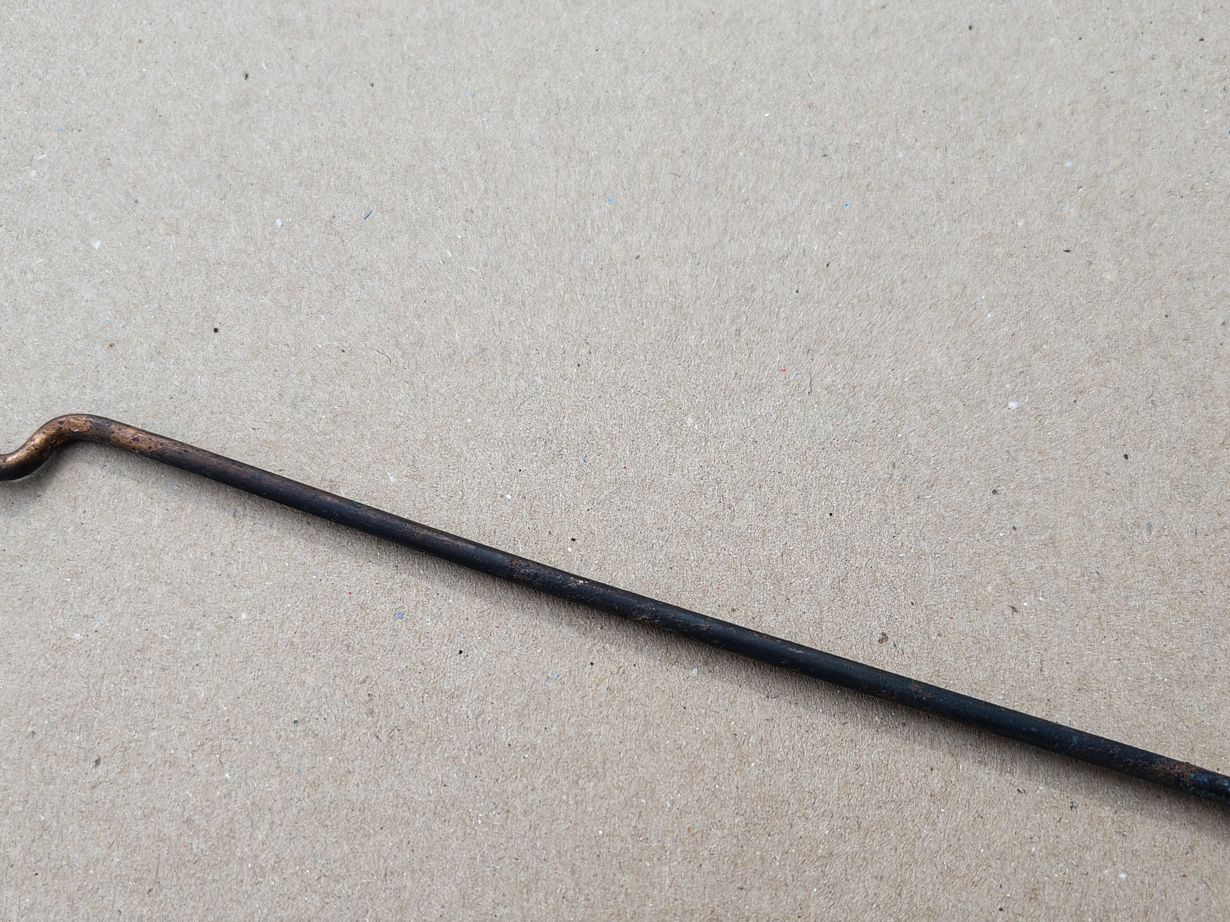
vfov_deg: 41.4
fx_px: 1208
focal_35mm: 34
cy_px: 595
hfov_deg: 53.9
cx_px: 652
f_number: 1.8
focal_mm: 5.56
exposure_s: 1/865
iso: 100
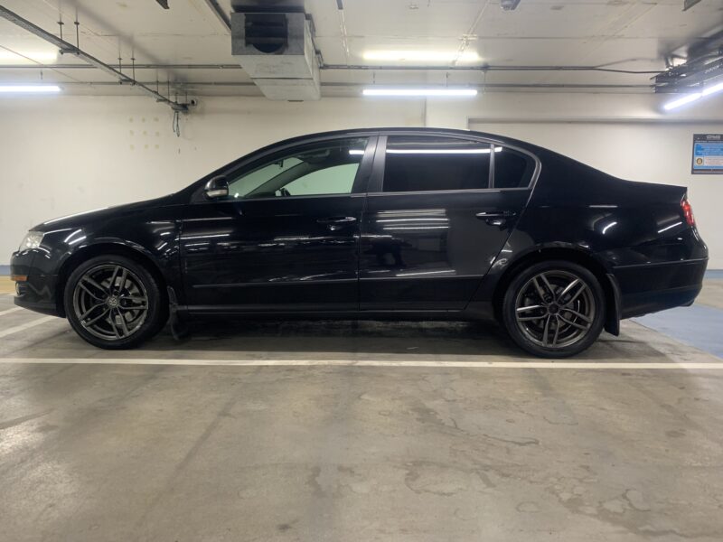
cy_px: 271
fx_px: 543
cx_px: 362
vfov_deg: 53.1
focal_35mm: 26
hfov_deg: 67.3
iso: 200
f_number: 1.8
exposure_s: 1/50
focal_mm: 4.25
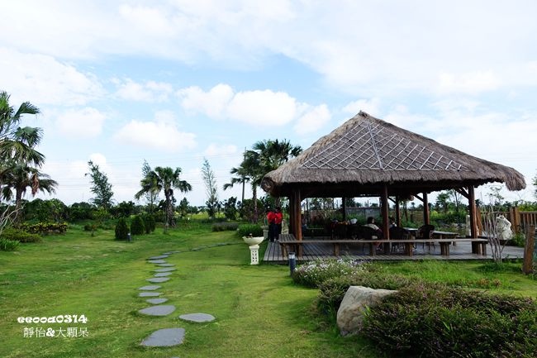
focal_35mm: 24
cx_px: 268
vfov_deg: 53.1
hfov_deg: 73.8
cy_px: 179
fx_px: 358
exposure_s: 1/320
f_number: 5.6
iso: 125
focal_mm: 8.9
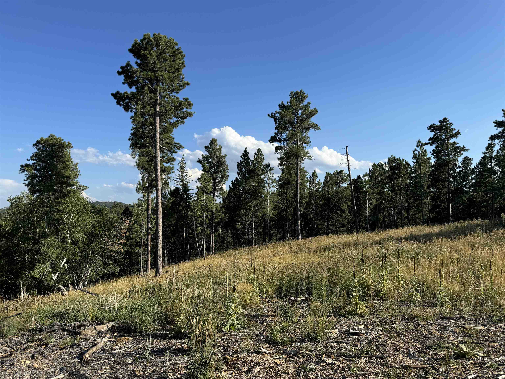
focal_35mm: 24
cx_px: 252
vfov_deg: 56.8
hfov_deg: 71.6
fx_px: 350
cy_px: 190
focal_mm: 6.76
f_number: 1.78
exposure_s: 1/3247
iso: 80
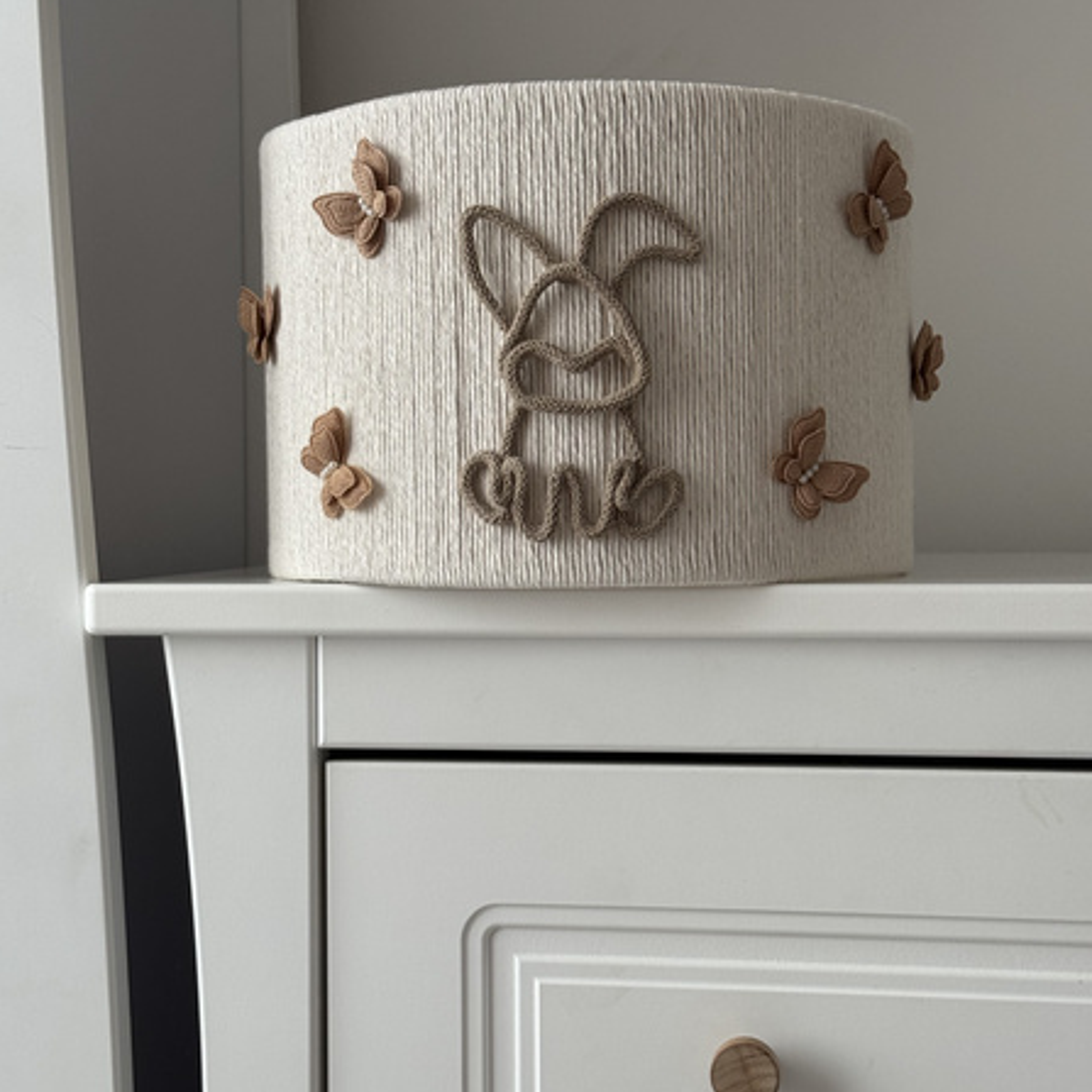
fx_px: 2034
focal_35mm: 57
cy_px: 557
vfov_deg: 30.0
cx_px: 547
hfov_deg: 30.0
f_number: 1.78
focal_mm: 6.76
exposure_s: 1/60
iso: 100
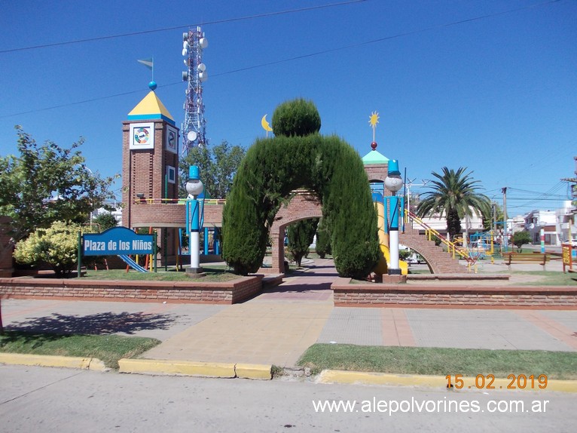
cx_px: 288
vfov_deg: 49.7
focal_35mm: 28
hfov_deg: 63.5
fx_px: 467
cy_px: 216
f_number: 5.4
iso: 80
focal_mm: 4
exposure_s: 1/400
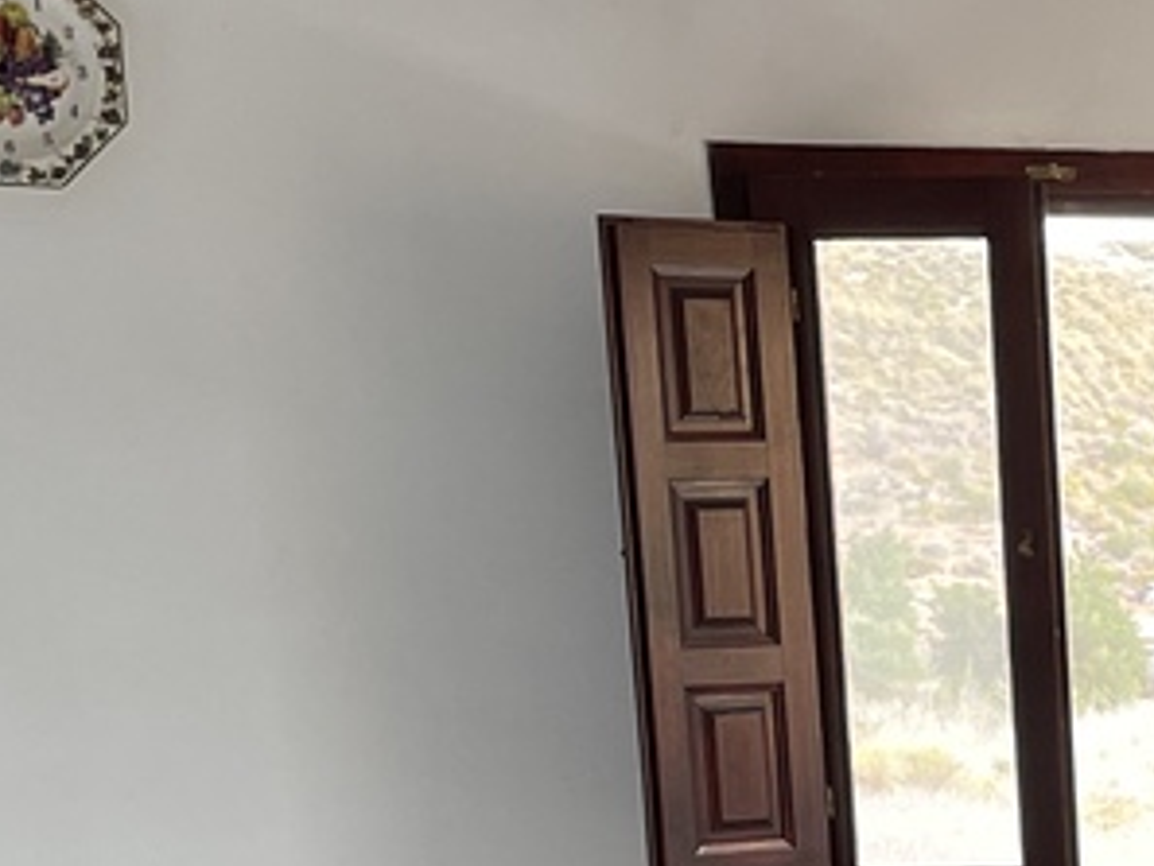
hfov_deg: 16.4
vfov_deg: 12.3
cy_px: 1460
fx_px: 3735
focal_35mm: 112
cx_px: 1601
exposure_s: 1/121
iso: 64
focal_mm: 4.2
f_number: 1.6
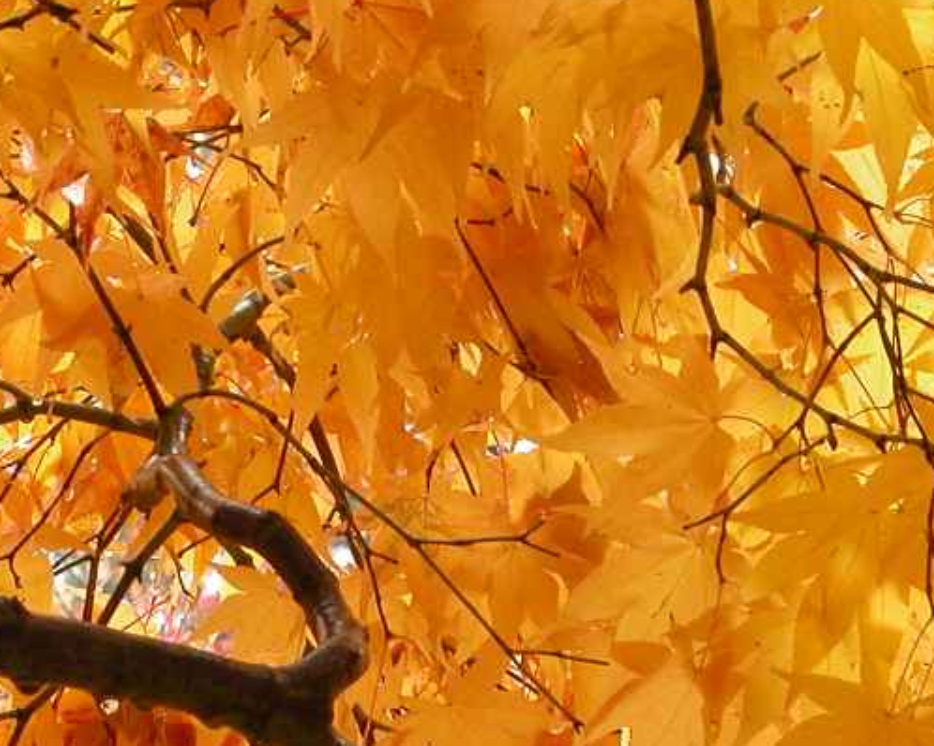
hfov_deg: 6.6
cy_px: 694
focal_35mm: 291
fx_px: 8041
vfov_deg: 5.3
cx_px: 92
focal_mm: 29.5
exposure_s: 1/4.9
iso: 100
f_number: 7.5
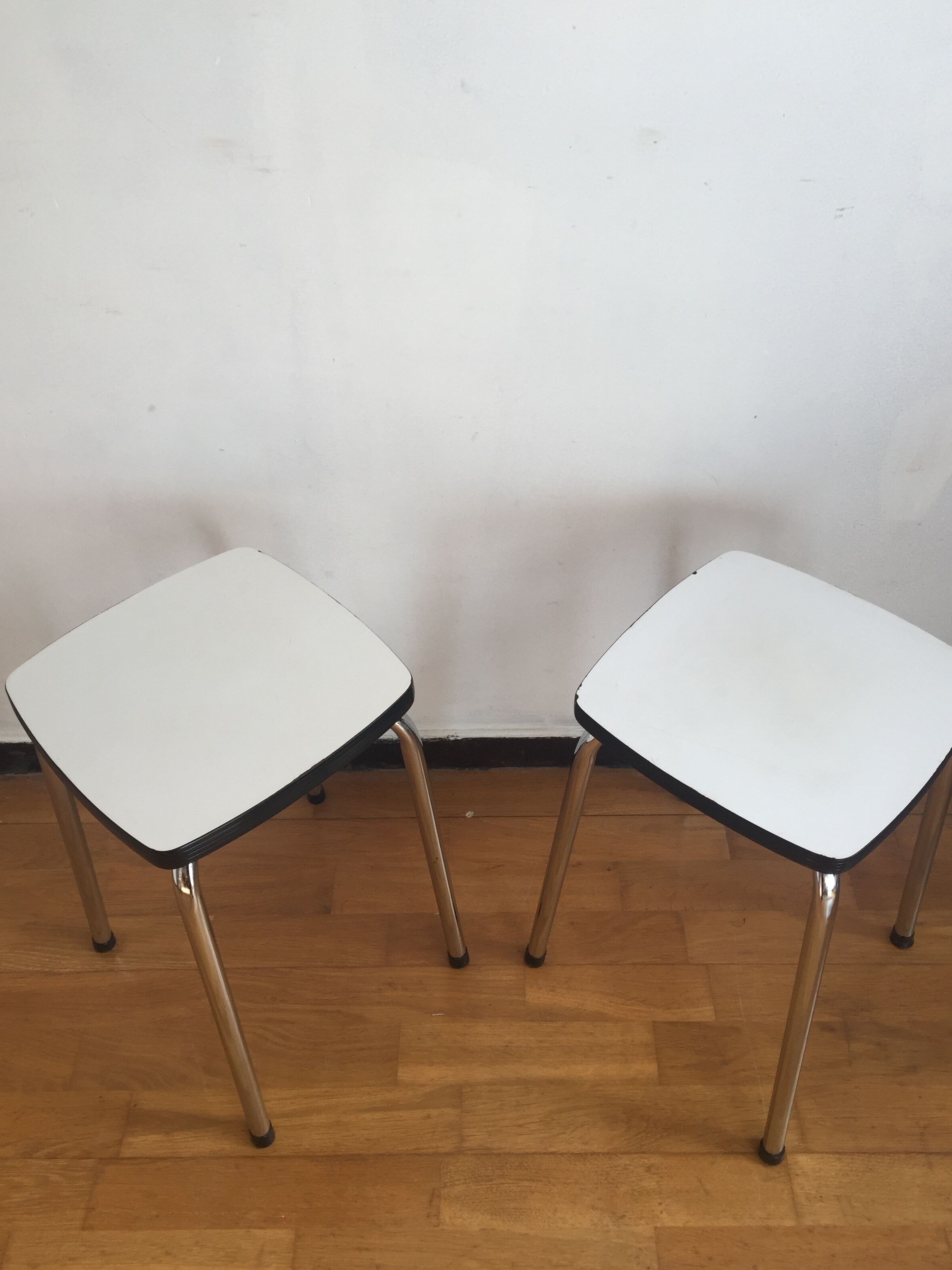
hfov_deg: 46.8
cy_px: 656
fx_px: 1100
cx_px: 484
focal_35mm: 30
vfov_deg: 60.0
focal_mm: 4.15
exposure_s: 1/100
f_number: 2.2
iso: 40
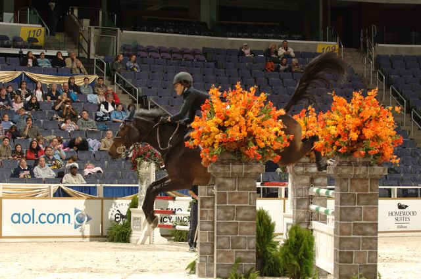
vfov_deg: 13.0
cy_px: 140
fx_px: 1226
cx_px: 210
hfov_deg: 19.5
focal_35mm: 105
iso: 320
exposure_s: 1/250
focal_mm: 70
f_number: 5
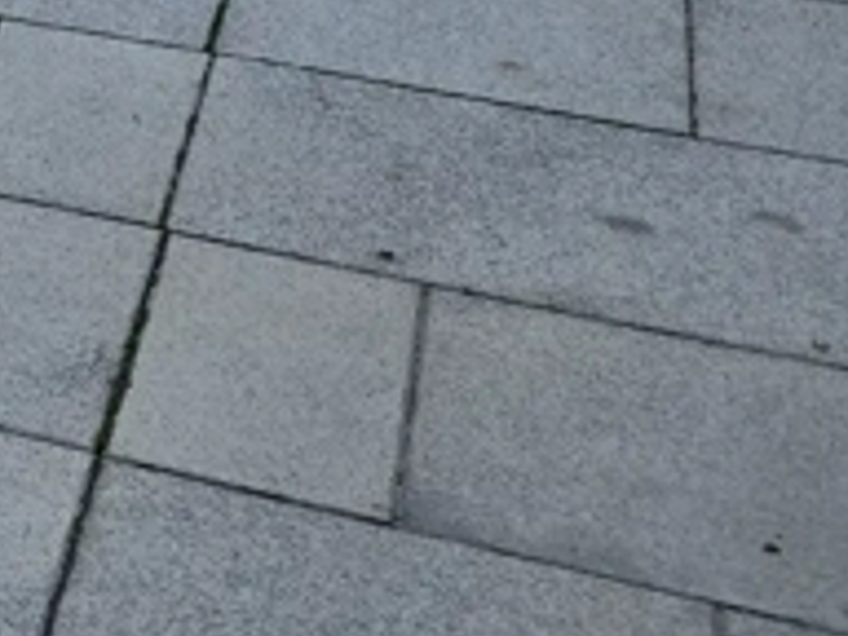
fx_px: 2940
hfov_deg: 12.4
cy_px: -579
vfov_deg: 11.3
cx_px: -1276
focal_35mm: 120
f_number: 1.7
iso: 16
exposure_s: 1/180
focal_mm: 6.3
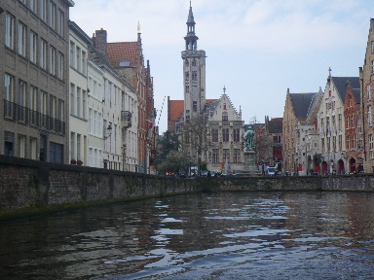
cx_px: 187
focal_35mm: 51
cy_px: 140
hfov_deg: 37.5
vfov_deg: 28.6
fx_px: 551
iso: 50
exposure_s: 1/200
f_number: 4.4
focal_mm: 9.1
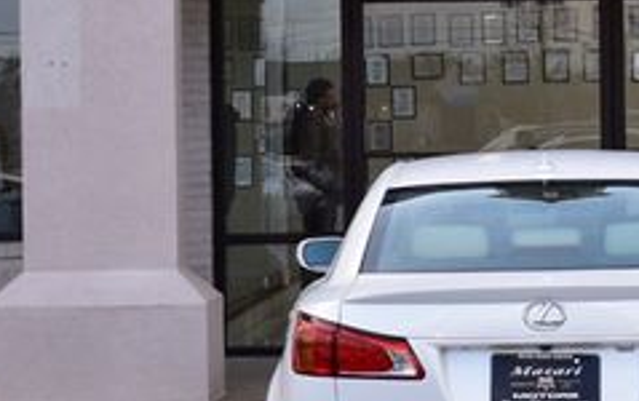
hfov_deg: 14.9
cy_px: 120
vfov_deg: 9.4
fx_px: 2424
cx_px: 564
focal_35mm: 139
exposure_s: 1/100
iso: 400
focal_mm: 34
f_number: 9
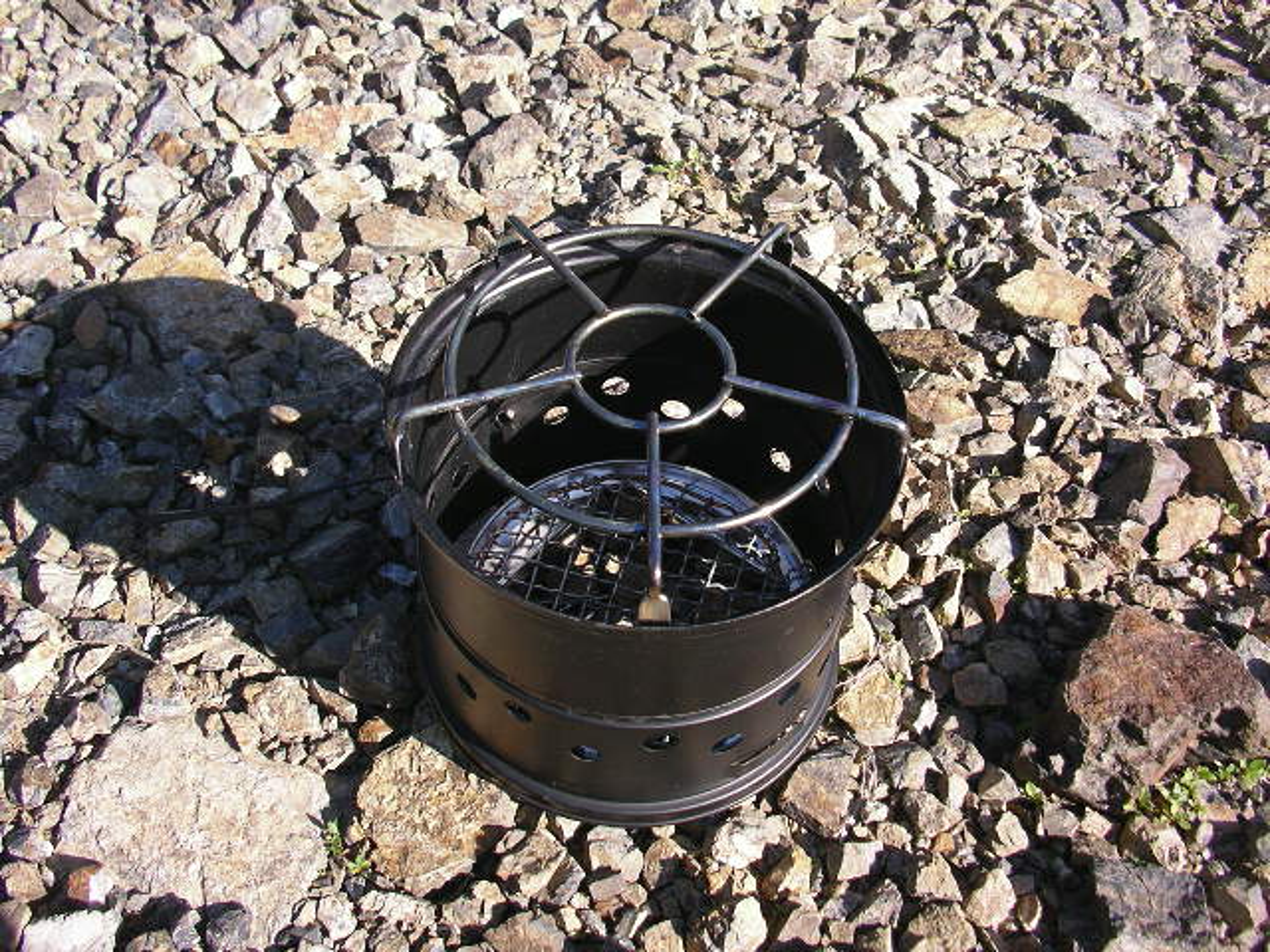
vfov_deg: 38.7
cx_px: 635
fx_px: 1357
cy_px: 476
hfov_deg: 50.1
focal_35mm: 37
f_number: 2.8
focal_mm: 5.7
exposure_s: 1/320
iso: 50
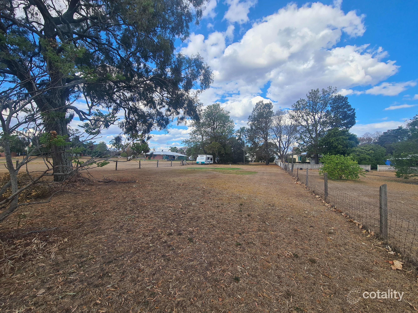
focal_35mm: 13
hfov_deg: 106.2
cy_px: 156
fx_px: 157
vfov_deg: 89.9
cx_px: 209
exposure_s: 1/912
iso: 50
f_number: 2.2
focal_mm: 2.2
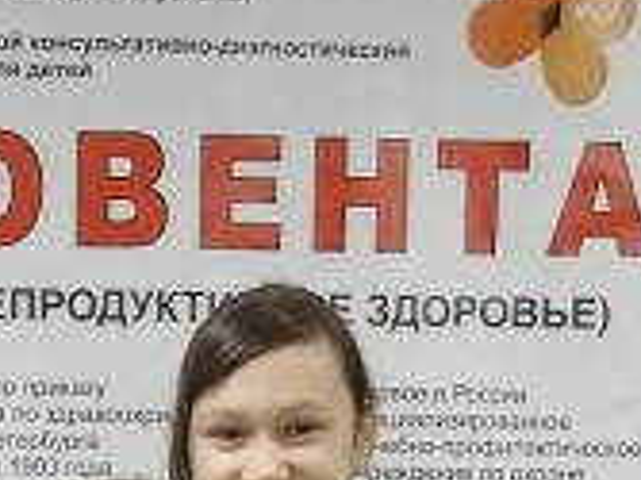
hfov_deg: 11.6
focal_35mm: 166
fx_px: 3072
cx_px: -157
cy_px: 1171
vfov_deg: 8.2
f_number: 1.8
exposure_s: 1/33.3
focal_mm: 3.88
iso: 160
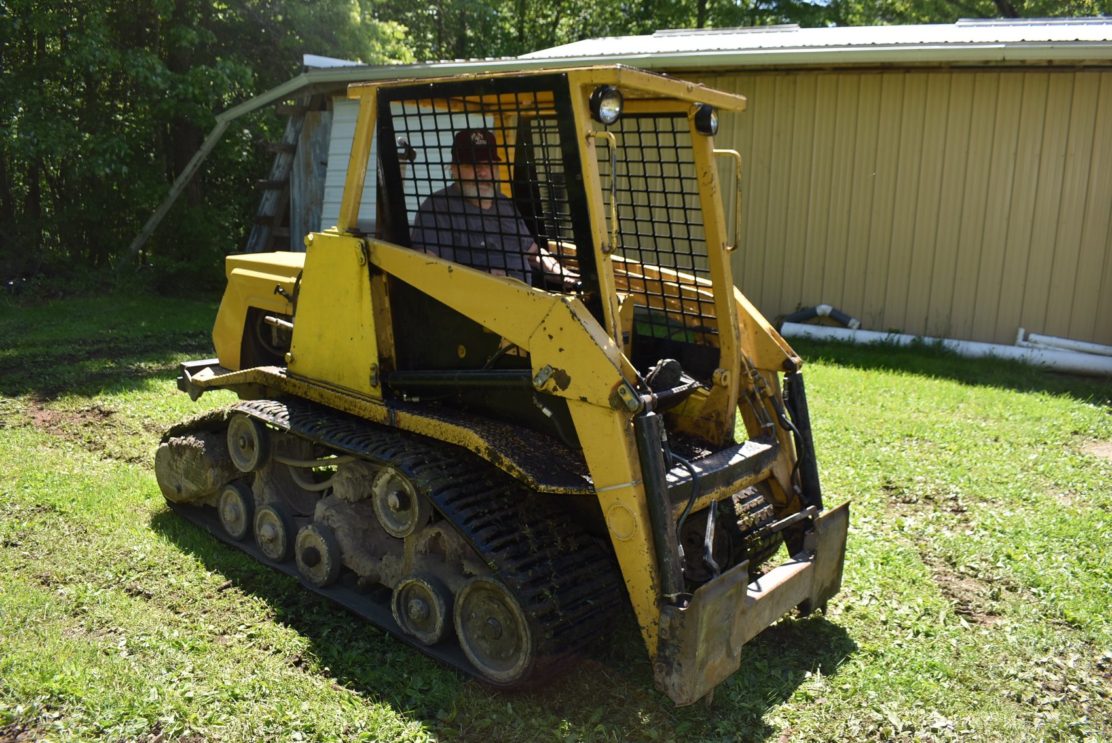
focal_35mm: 27
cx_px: 556
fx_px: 835
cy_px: 372
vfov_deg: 48.0
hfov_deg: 67.3
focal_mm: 18
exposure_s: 1/200
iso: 100
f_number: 5
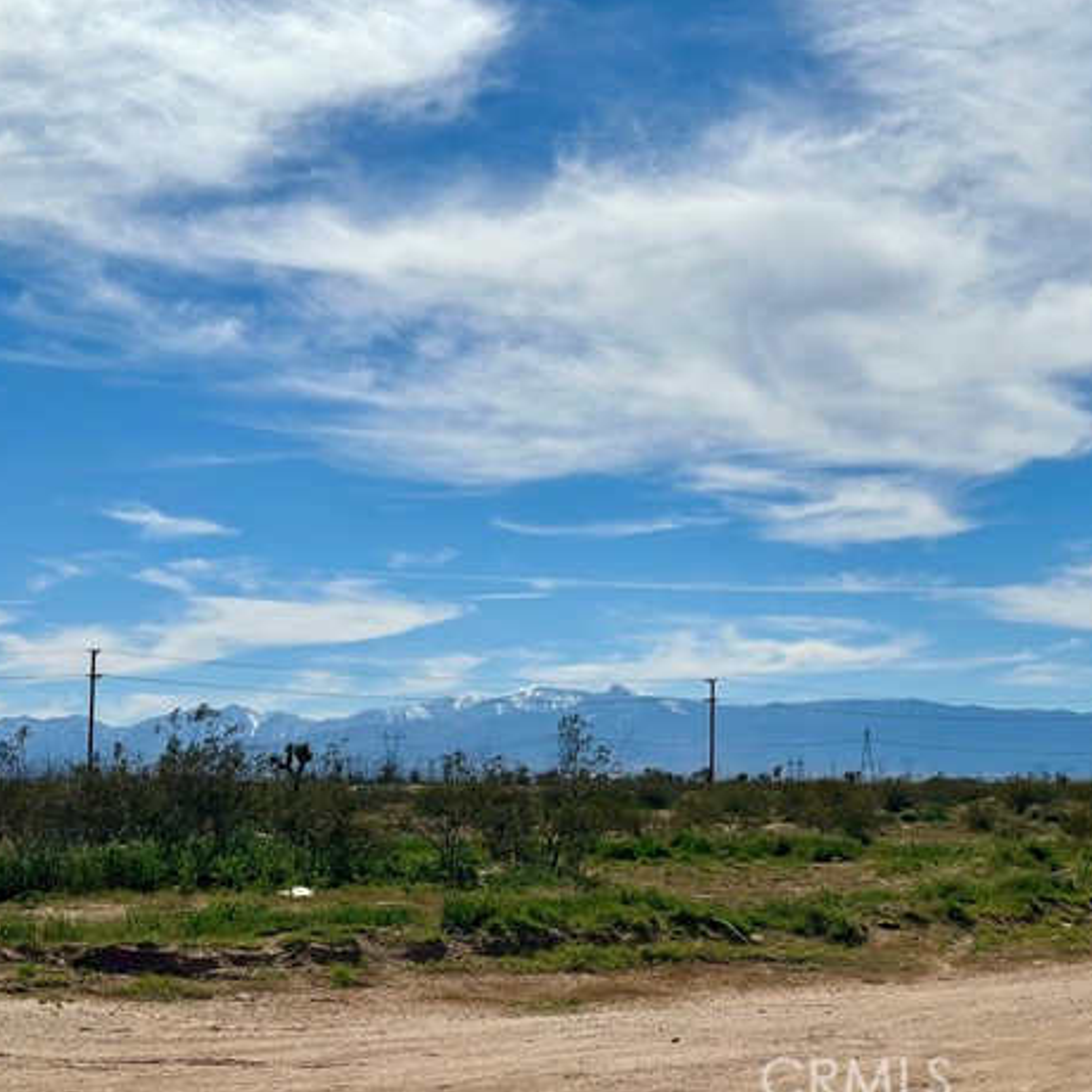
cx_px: 672
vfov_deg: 29.1
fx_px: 2106
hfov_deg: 29.0
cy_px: 544
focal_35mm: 59
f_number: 1.78
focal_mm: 6.86
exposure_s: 1/18868
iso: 80
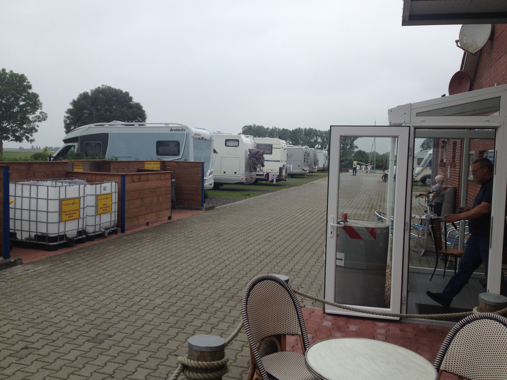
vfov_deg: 40.7
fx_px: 513
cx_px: 254
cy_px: 190
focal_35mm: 35
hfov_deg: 52.6
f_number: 2.4
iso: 50
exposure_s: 1/1672
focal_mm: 4.28
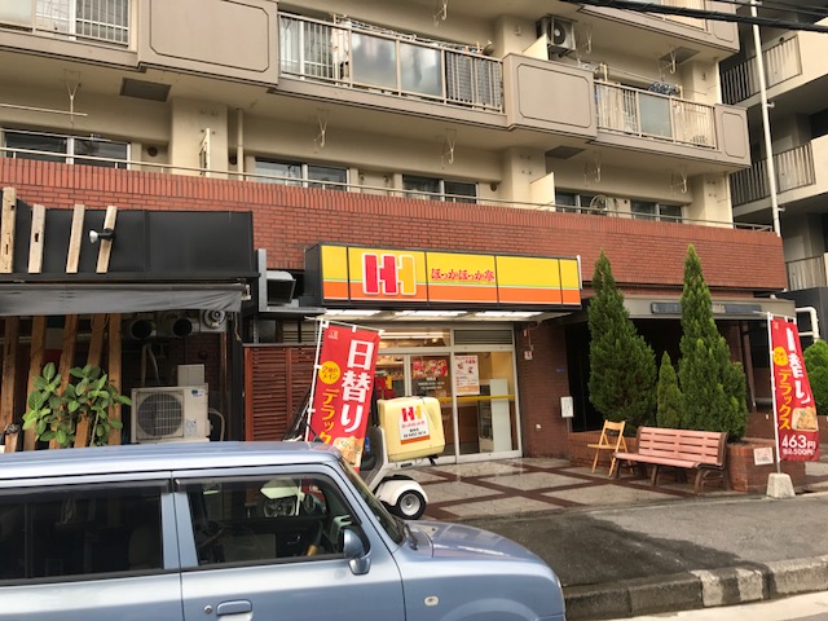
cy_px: 310
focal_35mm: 28
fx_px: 670
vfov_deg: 49.7
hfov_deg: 63.4
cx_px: 414
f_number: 1.8
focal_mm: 3.99
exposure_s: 1/172
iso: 20
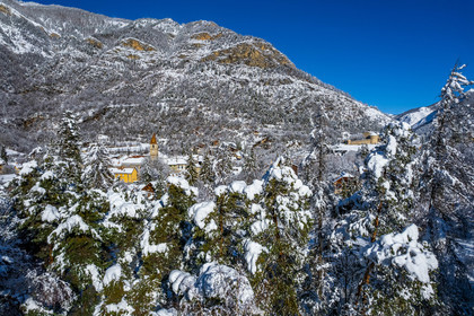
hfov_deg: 78.6
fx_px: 290
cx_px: 237
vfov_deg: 57.2
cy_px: 158
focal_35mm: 22
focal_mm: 8.4
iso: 100
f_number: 2.8
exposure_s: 1/6400
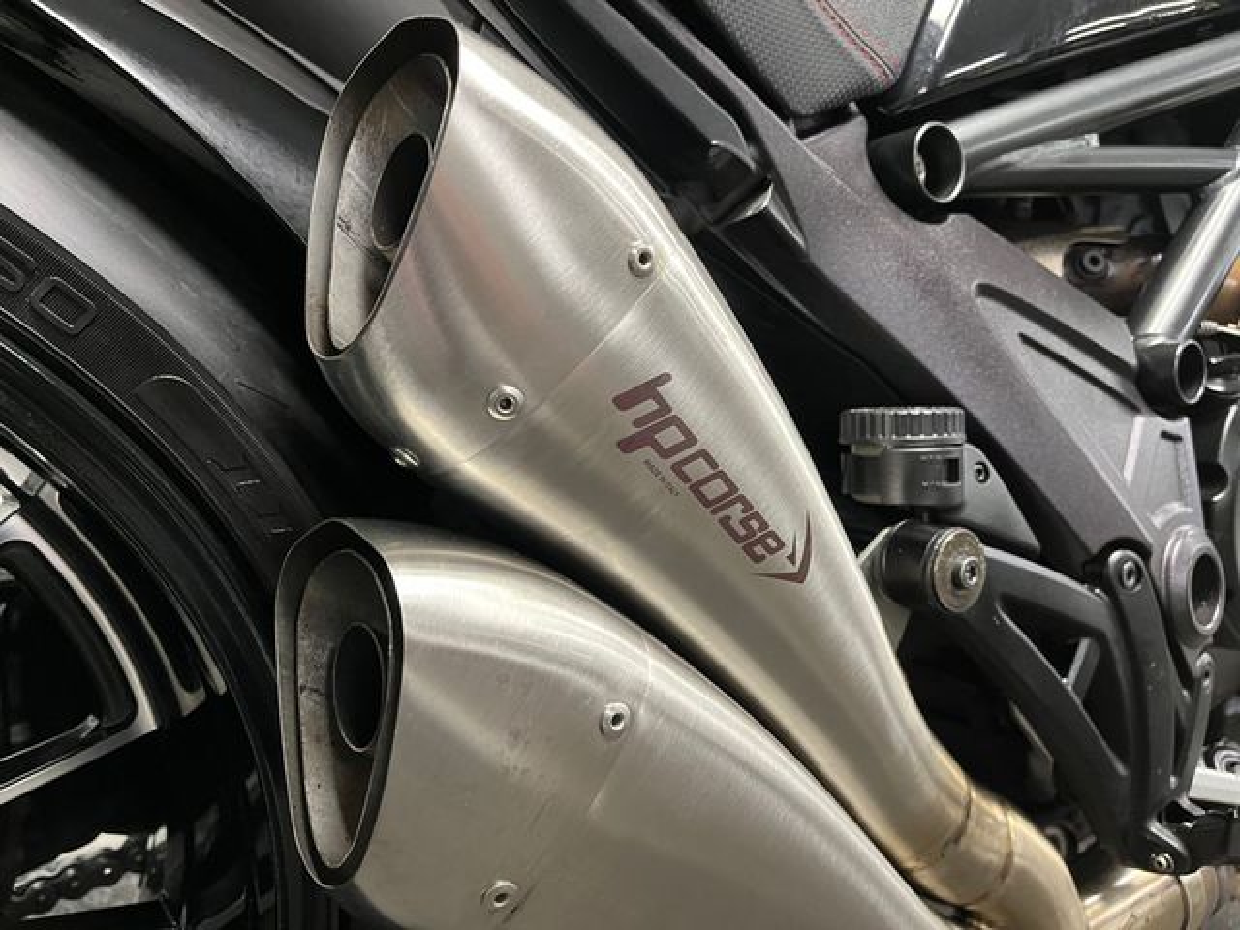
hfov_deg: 67.3
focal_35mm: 26
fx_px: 931
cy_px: 465
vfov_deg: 53.1
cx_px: 620
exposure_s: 1/50
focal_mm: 5.1
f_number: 1.6
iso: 400
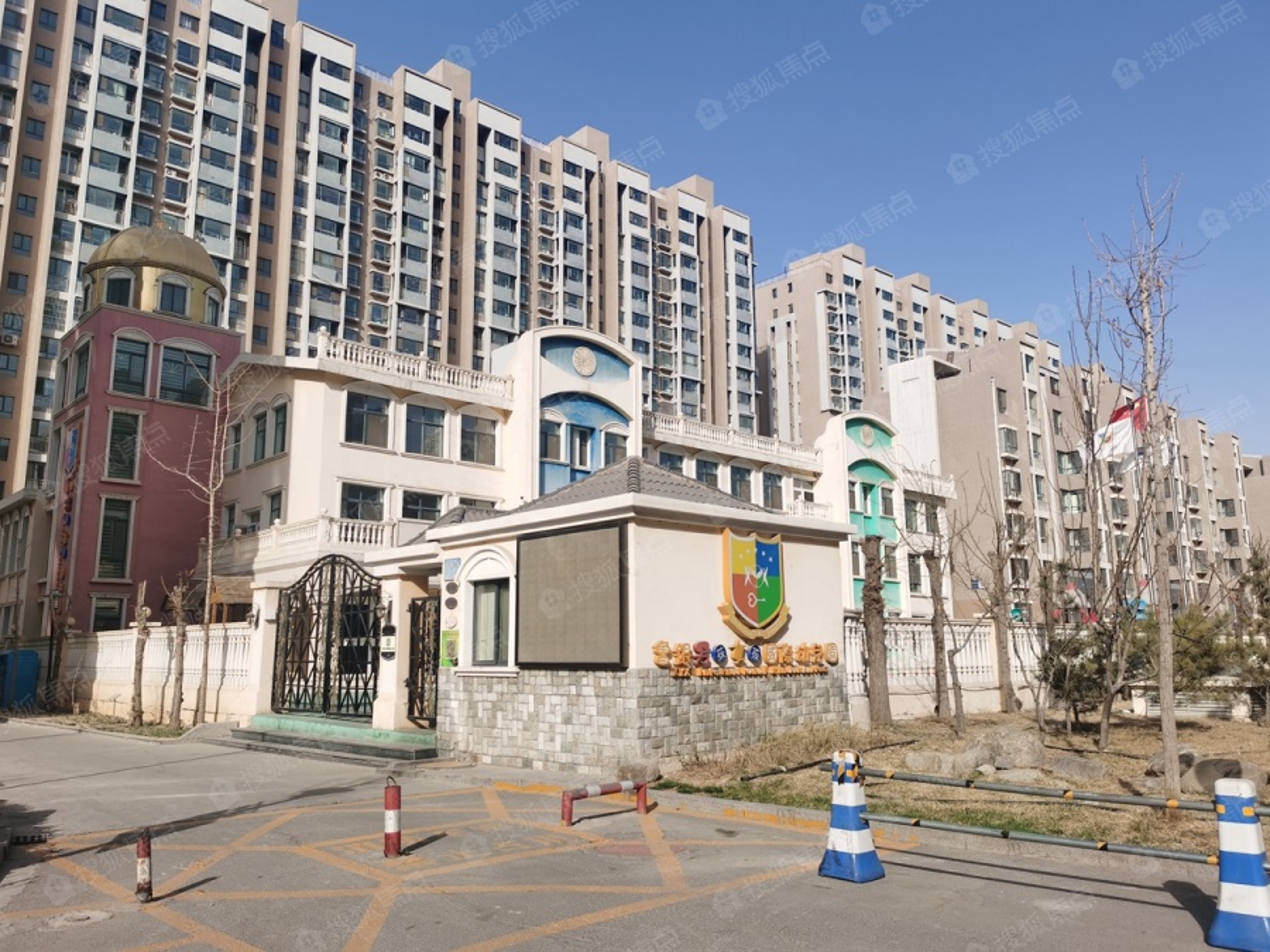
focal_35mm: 27
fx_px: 991
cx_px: 635
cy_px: 476
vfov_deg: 51.4
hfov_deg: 65.3
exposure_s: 1/4444
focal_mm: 5.56
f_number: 1.6
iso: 50
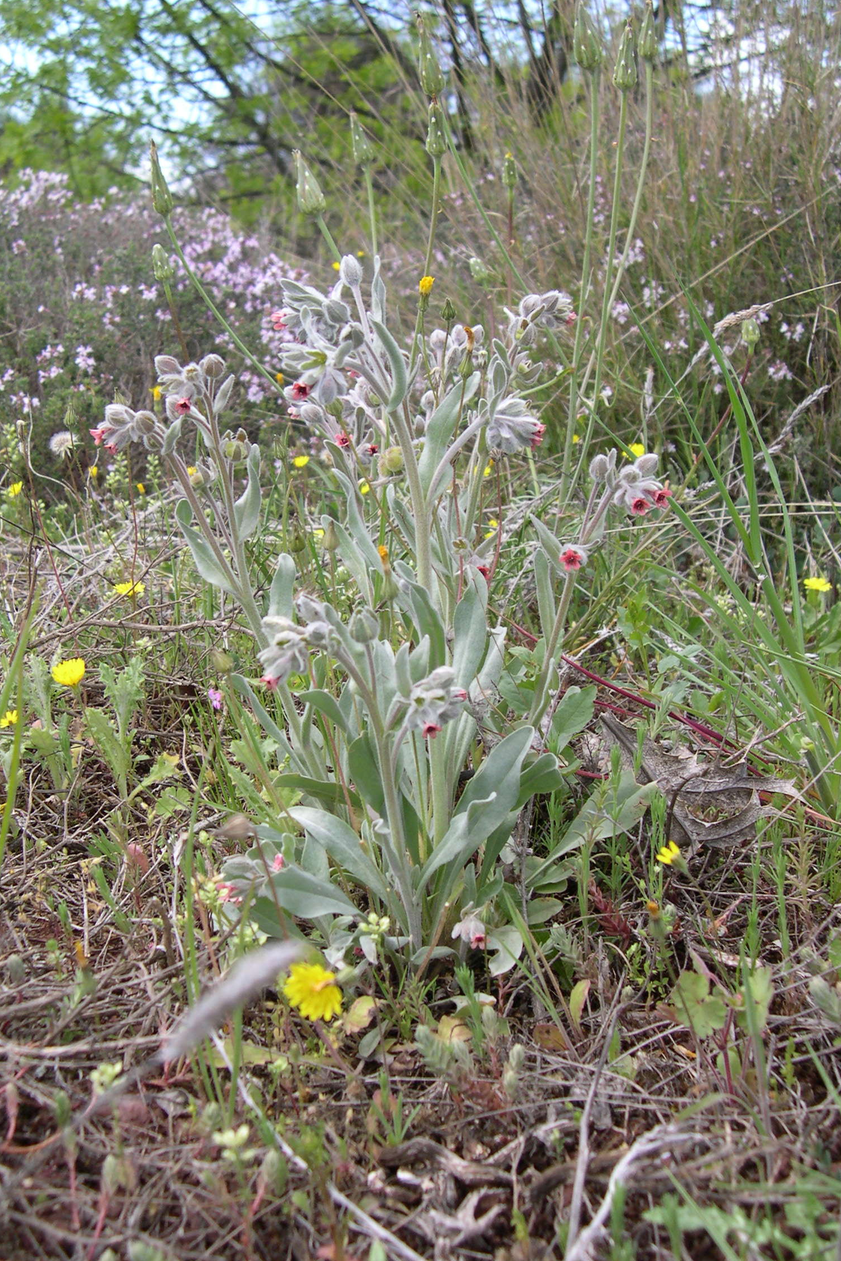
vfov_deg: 48.5
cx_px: 378
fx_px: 1401
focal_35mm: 40
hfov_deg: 33.4
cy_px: 629
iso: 100
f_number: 2.8
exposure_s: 1/383
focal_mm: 8
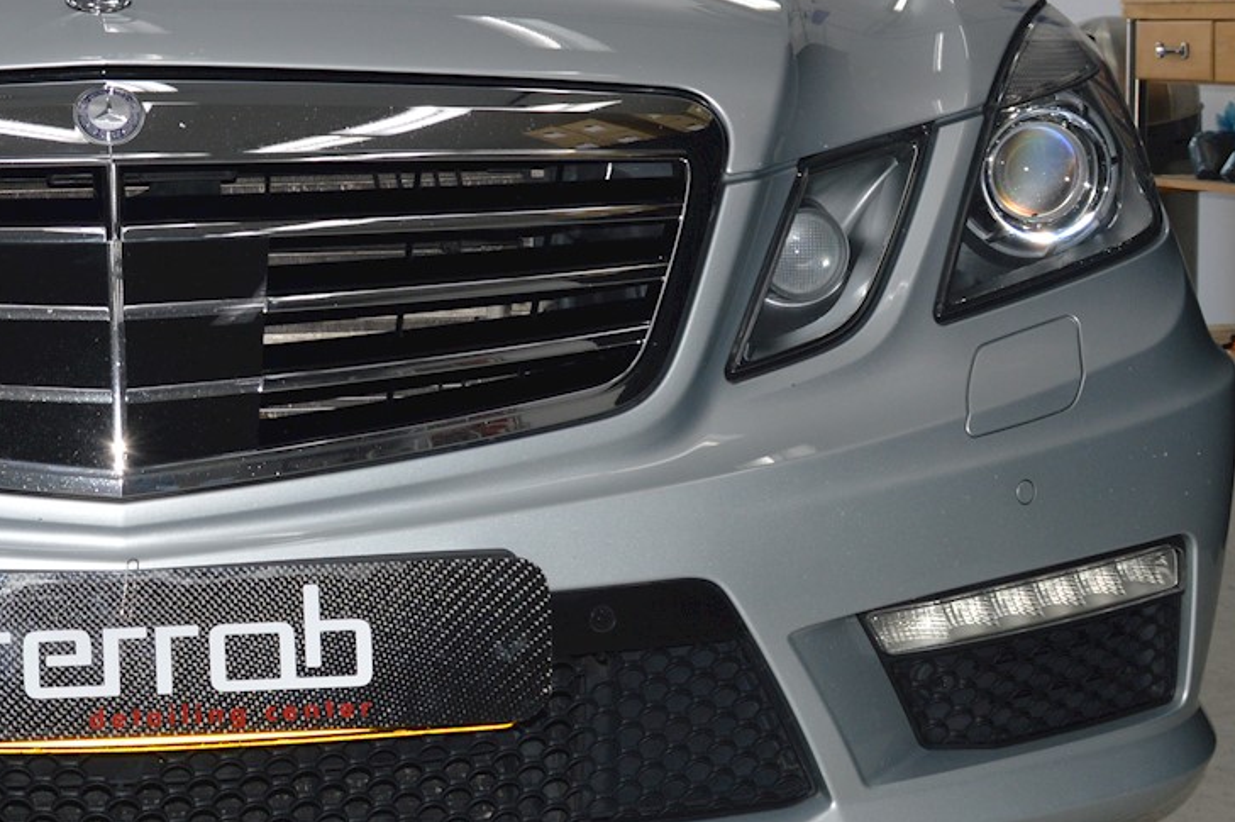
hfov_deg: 24.8
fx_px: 2708
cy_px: 280
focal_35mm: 79
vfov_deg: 17.2
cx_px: 97
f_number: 8
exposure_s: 1/60
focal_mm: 20
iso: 200
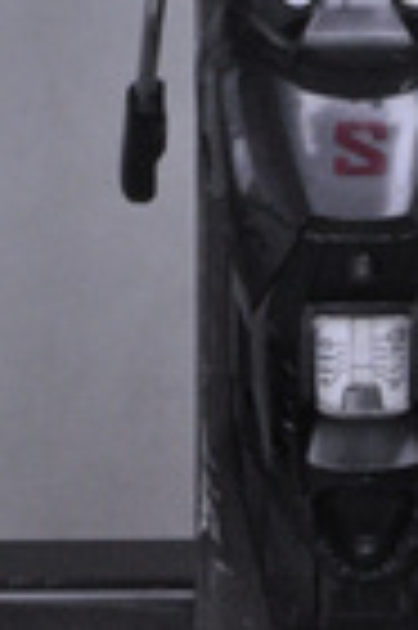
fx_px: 7594
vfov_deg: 4.7
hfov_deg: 3.1
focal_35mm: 435
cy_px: 1008
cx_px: 591
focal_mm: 90
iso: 3200
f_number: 9.5
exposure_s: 1/125
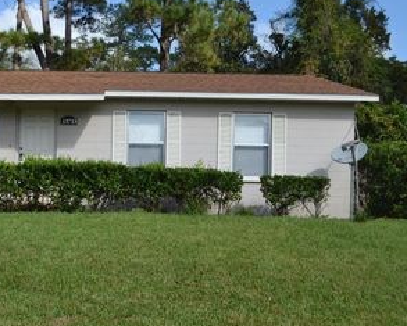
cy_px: 191
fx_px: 579
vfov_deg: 31.4
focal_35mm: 48
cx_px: 111
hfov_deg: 37.9
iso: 100
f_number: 8
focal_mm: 20
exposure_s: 1/250
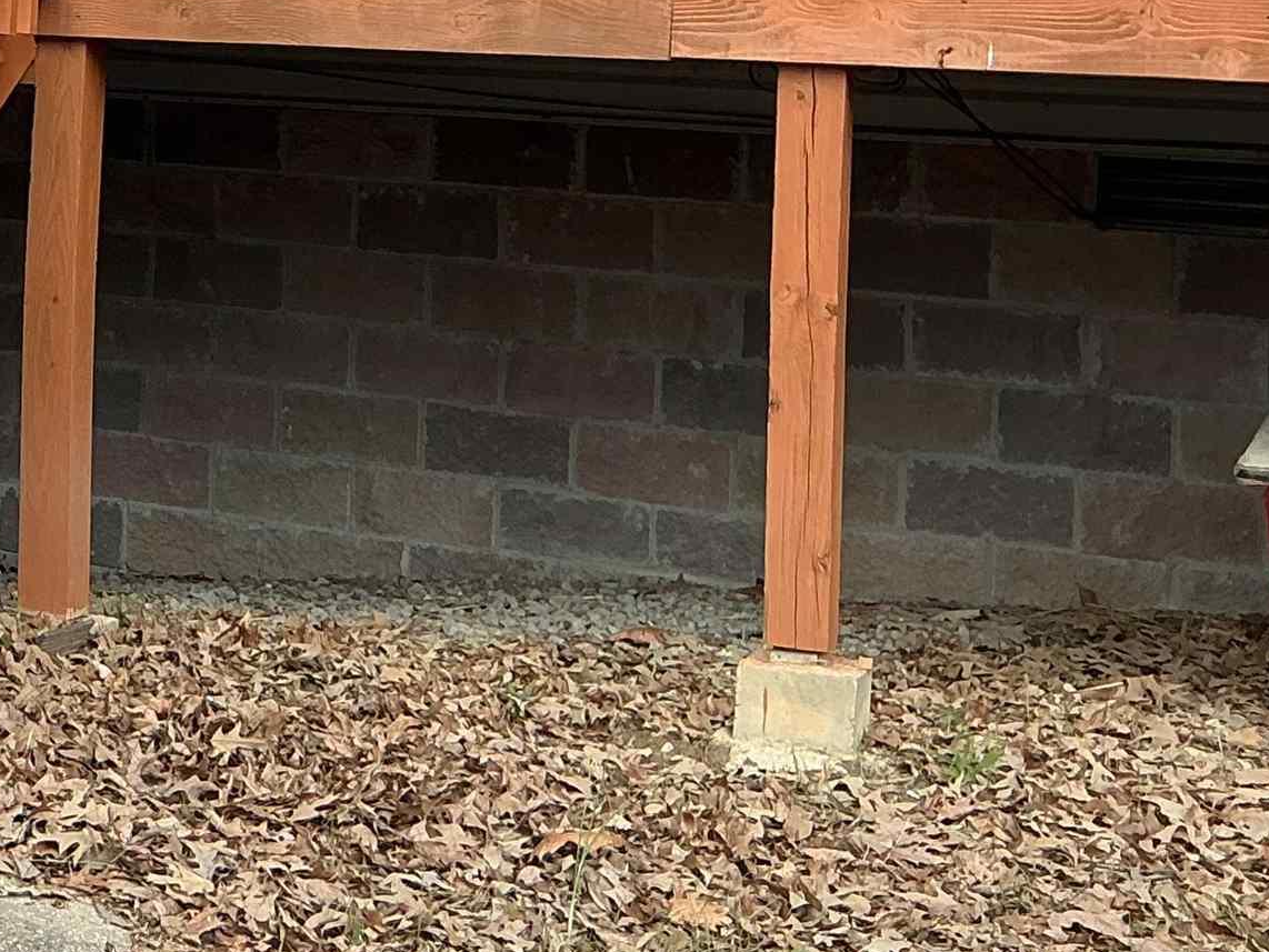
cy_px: -64
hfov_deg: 22.4
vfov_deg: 18.3
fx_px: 2860
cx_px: -373
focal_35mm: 78
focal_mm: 3
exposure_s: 1/309
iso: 25
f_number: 1.8
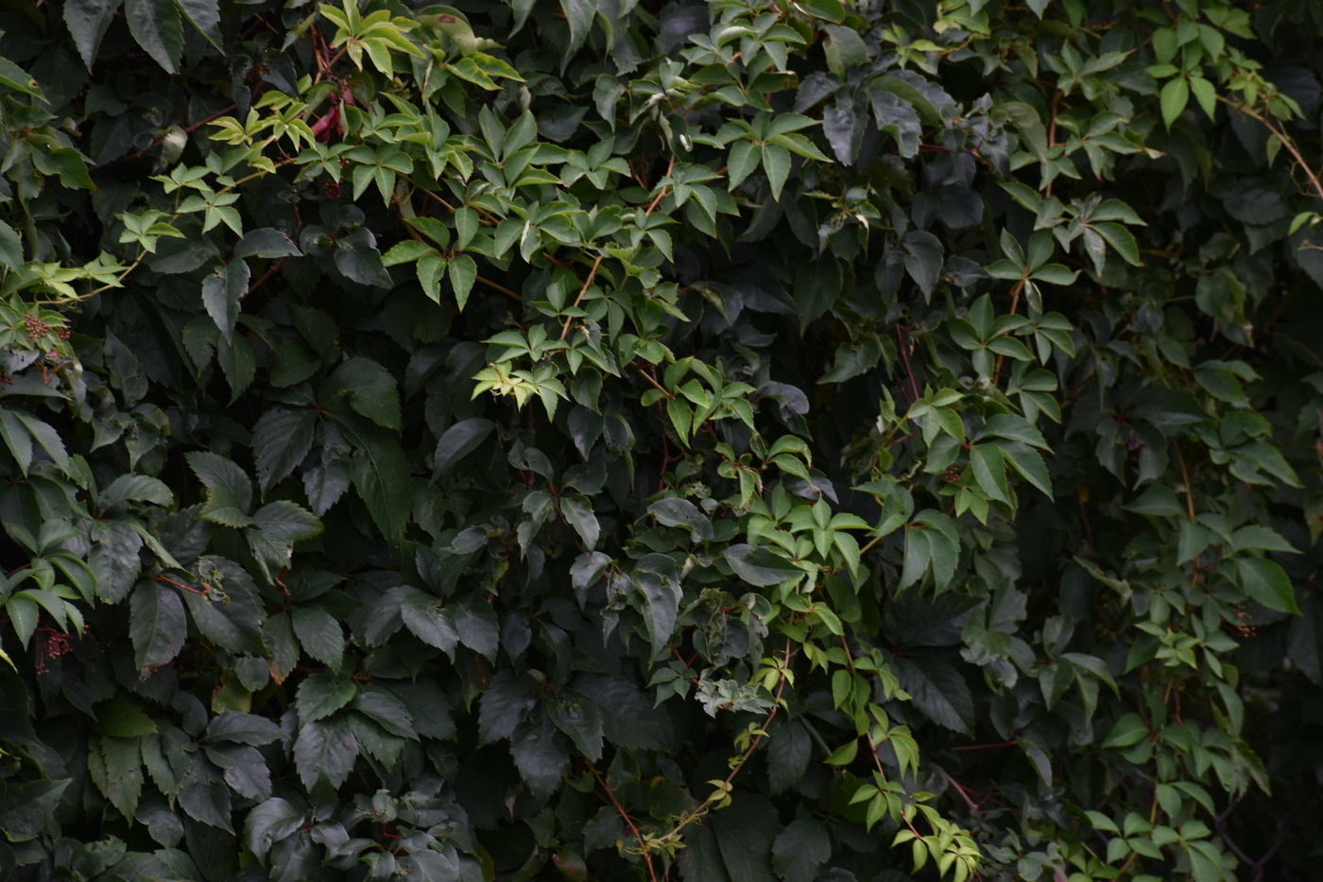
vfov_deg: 8.2
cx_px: 662
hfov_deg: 12.2
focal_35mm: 168
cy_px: 441
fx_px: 6173
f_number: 5.6
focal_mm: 112
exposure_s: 1/100
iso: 100
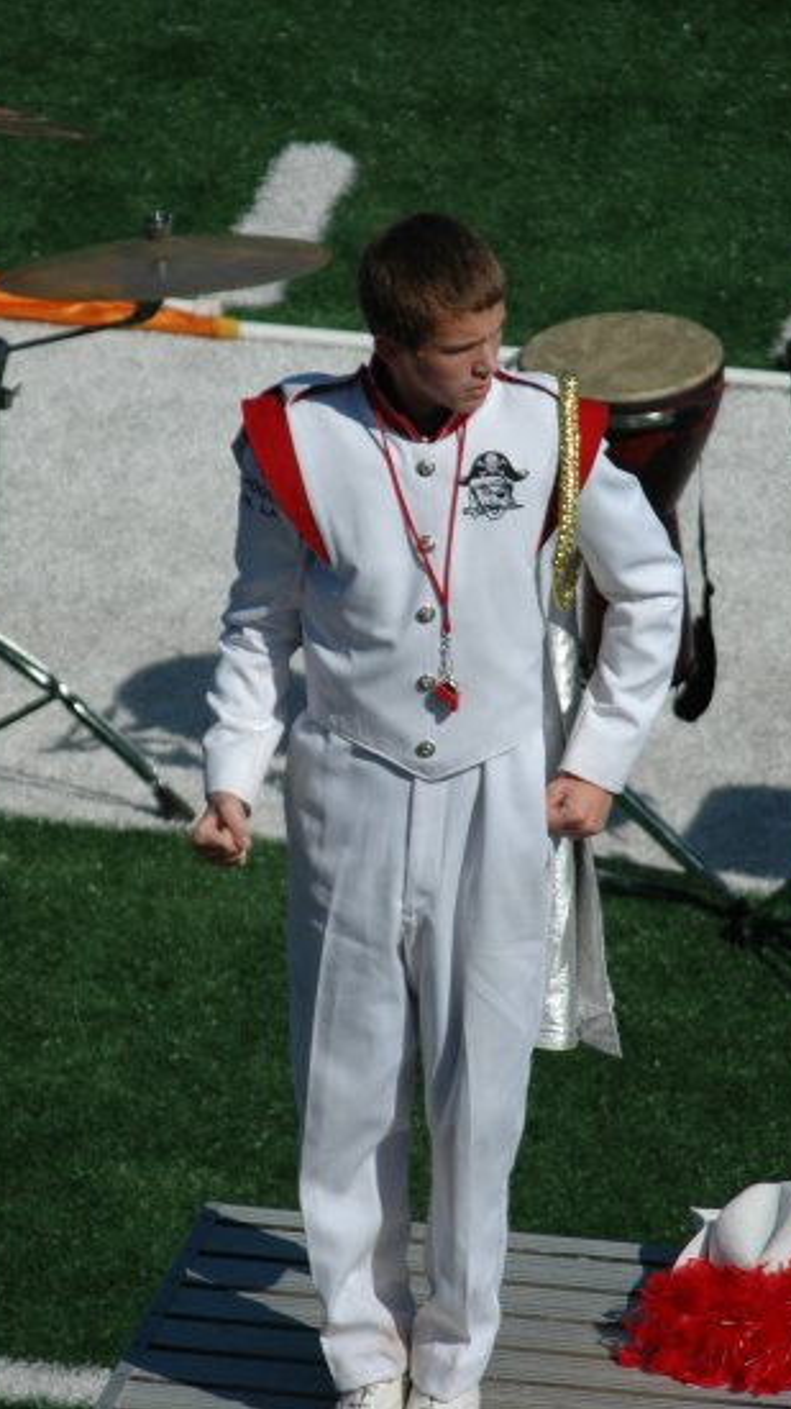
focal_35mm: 685
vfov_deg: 3.2
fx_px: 25565
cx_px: 355
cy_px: 684
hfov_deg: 1.8
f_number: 5.6
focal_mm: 400
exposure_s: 1/2000
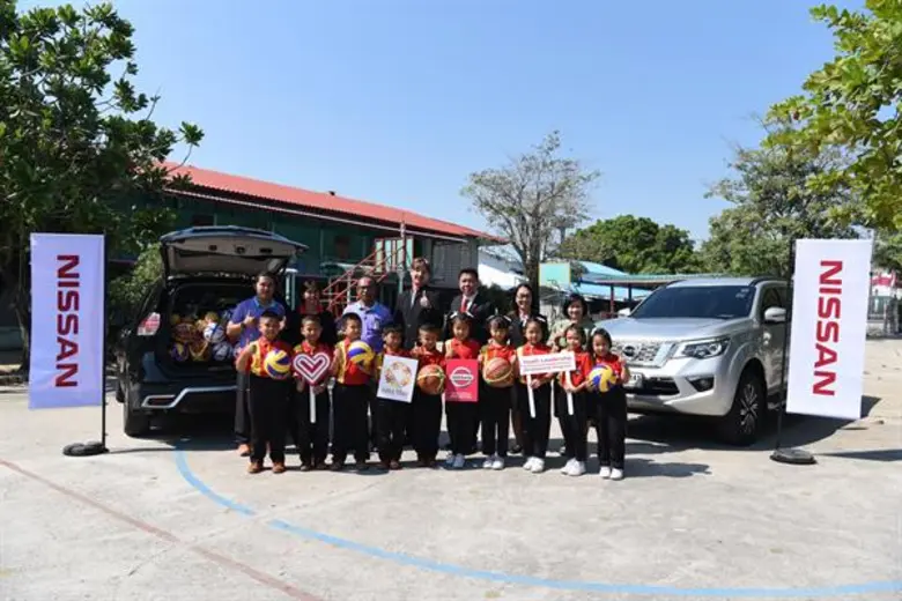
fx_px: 601
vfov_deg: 53.1
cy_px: 300
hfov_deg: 73.7
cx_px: 451
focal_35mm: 24
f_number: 8
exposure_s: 1/320
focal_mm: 24
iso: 125
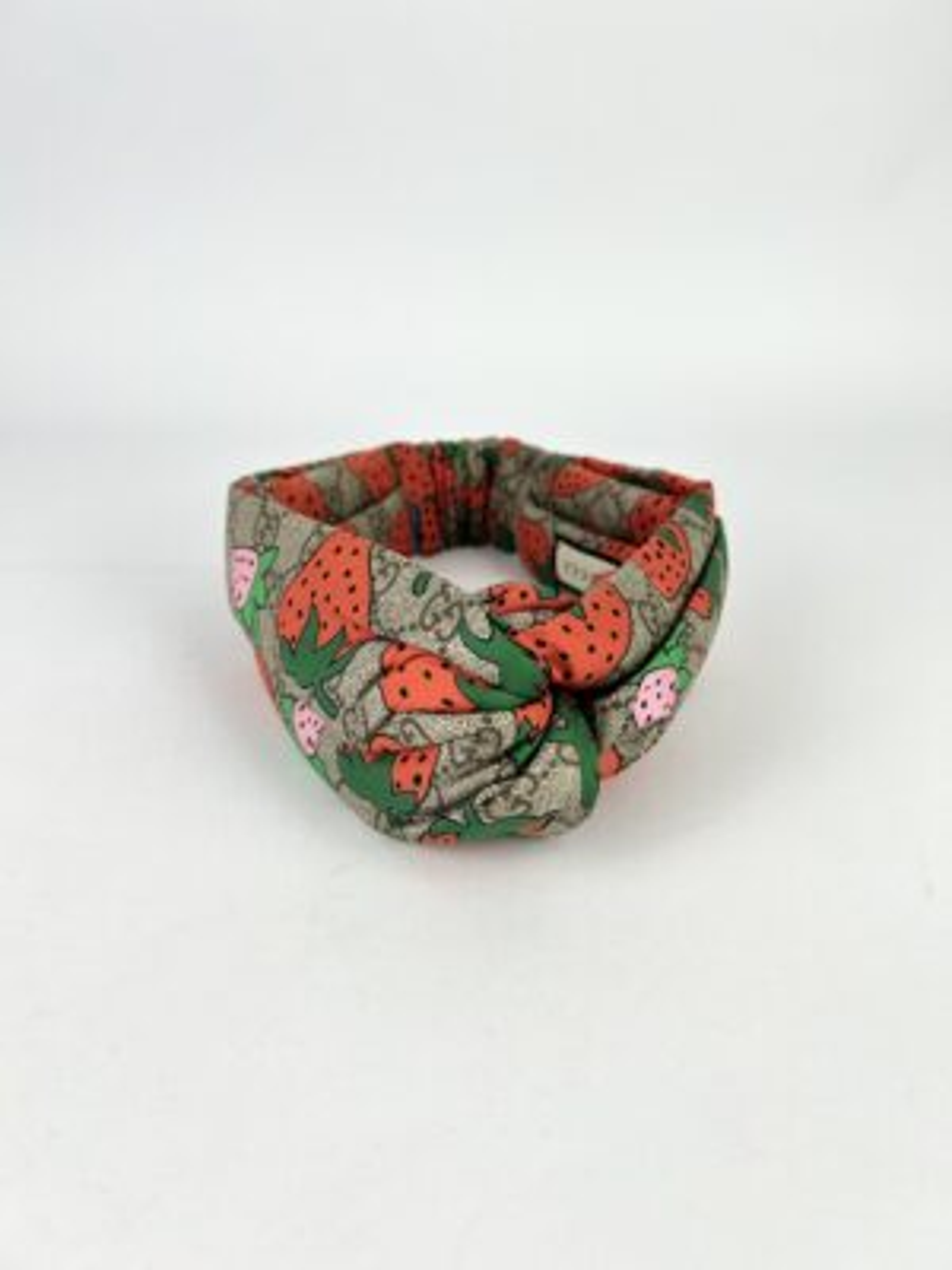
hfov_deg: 53.1
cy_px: 635
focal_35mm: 26
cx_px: 476
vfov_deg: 67.3
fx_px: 953
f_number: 1.5
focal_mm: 5.7
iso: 40
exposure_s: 1/276
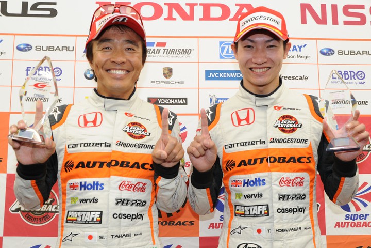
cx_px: 186
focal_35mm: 32
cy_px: 124
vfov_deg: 41.1
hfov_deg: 58.7
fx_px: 330
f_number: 5.6
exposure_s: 1/60
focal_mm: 32
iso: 800
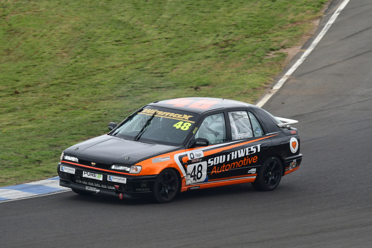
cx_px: 186
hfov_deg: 3.4
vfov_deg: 2.2
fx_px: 6357
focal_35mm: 615
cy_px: 124
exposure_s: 1/640
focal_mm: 410
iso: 800
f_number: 11
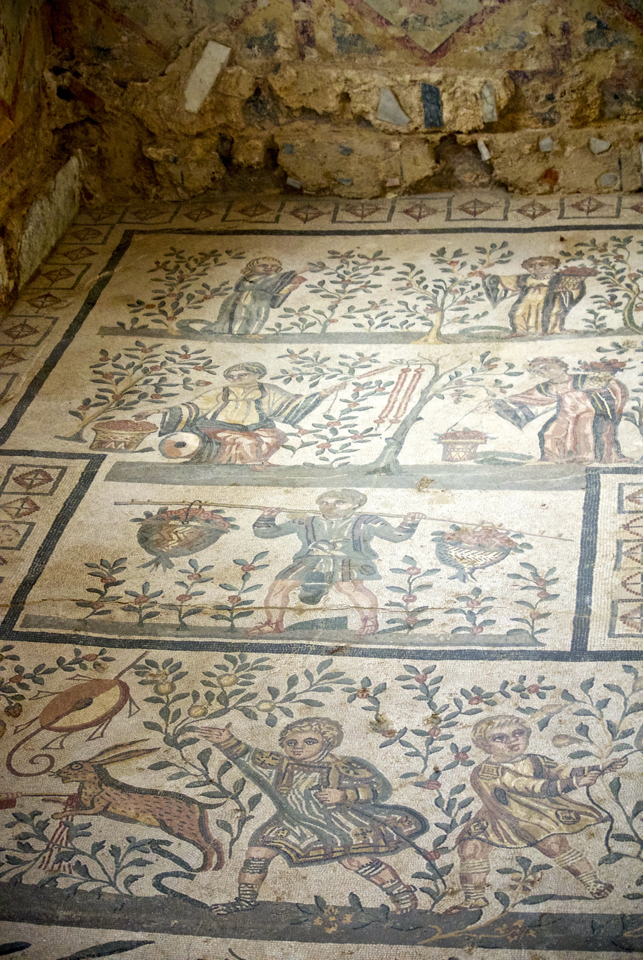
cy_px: 480
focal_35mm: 81
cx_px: 322
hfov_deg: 16.9
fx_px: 2164
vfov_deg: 25.0
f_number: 3.8
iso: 800
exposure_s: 1/40
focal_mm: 30
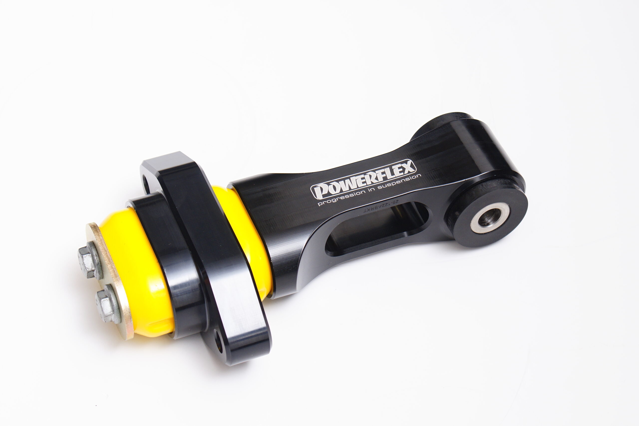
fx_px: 1597
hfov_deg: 22.6
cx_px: 320
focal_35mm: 90
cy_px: 213
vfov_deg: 15.2
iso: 200
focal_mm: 60
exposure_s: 1/125
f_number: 7.1
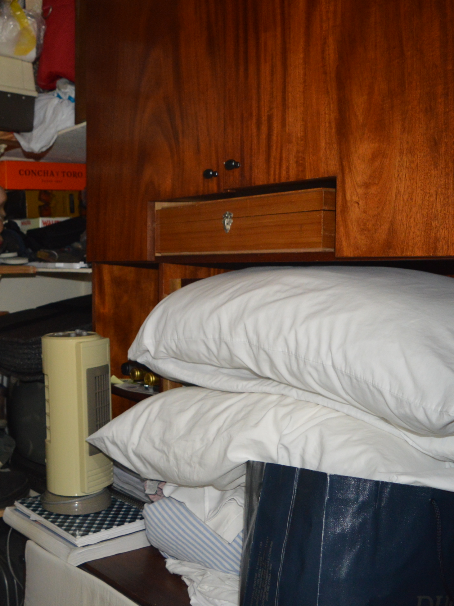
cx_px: 72
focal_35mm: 40
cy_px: 307
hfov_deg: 34.5
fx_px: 700
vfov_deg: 46.8
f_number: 3.5
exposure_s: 1/60
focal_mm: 18
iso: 1250
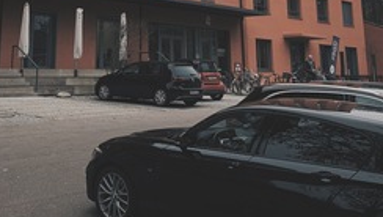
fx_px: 580
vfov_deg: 19.6
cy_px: -60
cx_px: 148
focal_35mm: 57
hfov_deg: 36.4
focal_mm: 4.25
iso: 25
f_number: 1.8
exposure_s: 1/376
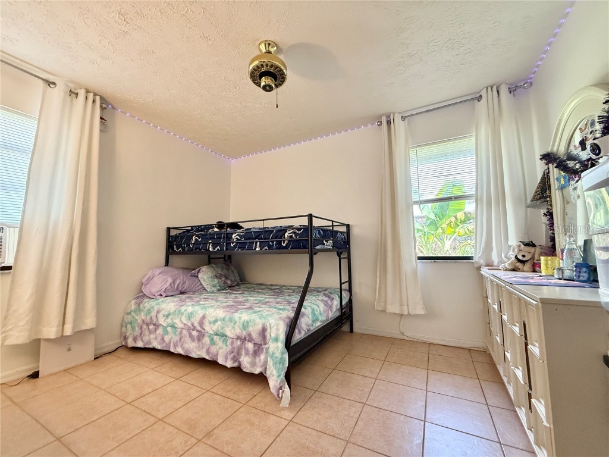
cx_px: 304
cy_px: 228
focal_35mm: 14
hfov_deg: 102.1
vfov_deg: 85.7
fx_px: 246
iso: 500
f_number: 2.2
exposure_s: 1/120
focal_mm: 2.22
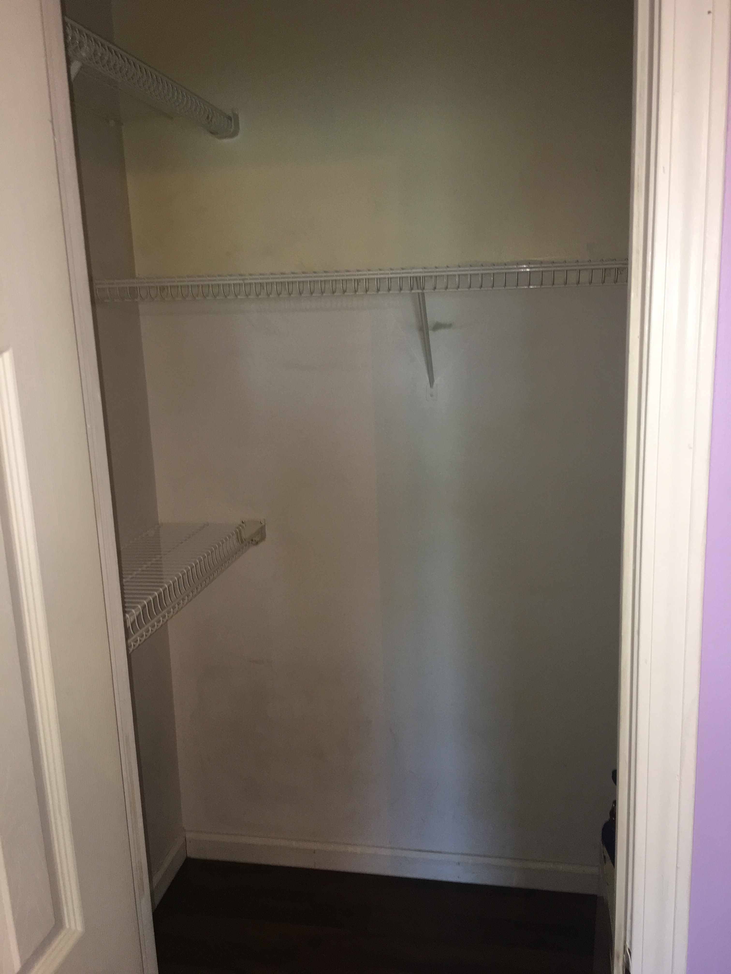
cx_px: 366
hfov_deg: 48.2
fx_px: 817
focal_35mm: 29
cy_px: 487
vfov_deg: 61.7
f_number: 2.2
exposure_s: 1/24
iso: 80
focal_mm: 4.15
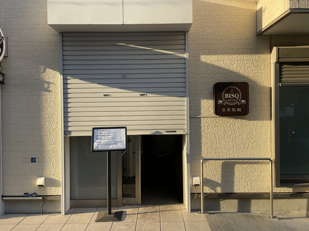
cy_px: 115
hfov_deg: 65.3
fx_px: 241
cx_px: 157
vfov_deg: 51.3
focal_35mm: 27
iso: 50
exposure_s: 1/596
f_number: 1.6
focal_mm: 4.2
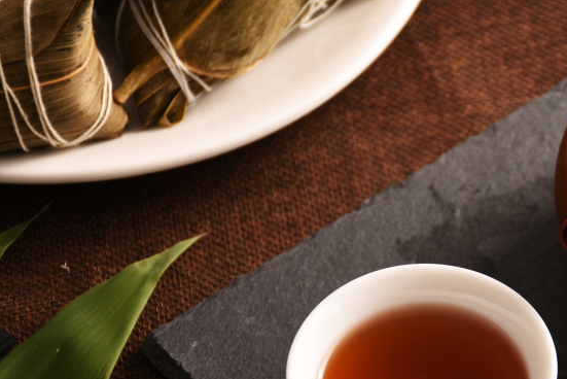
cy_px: 268
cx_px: 476
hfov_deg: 9.8
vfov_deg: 6.6
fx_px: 3292
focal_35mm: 209
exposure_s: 1/80
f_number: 5
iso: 100
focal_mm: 75
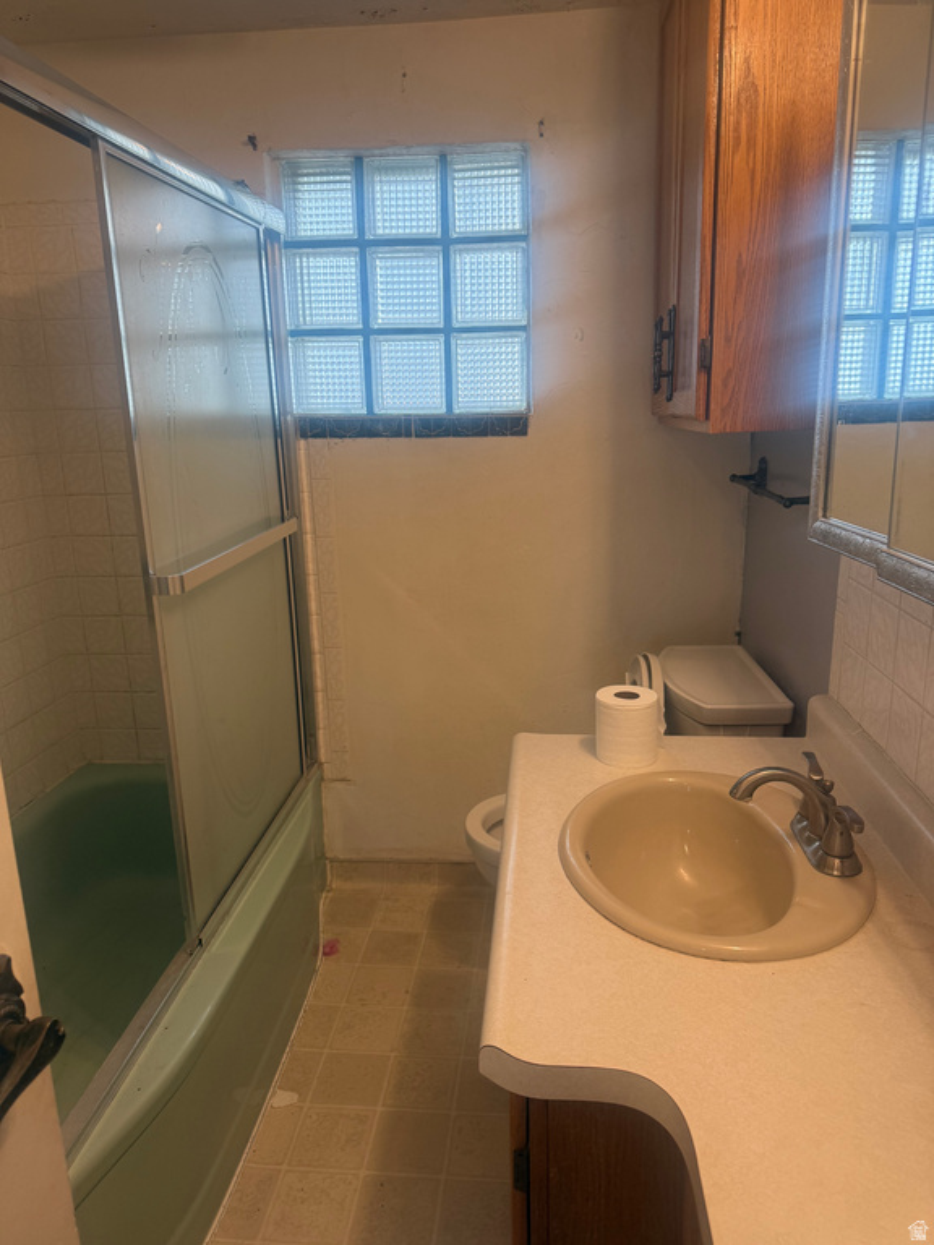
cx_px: 467
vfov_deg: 71.6
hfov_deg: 56.8
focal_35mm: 24
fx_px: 863
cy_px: 622
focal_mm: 6.76
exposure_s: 1/131
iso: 100
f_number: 1.78
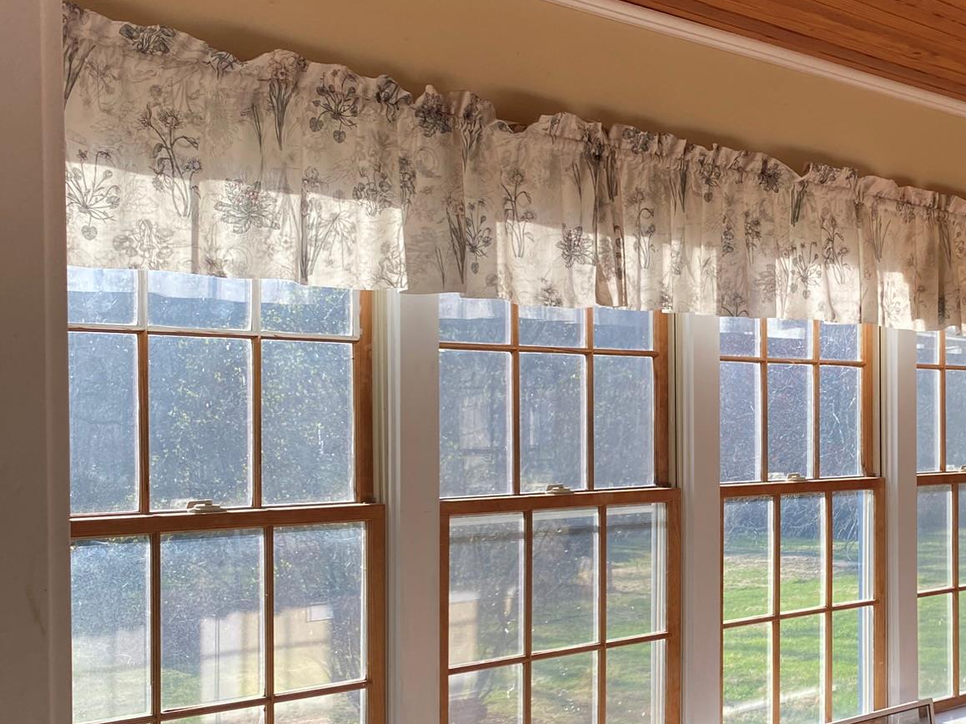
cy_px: 425
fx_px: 1283
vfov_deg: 31.4
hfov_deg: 39.5
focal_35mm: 46
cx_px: 787
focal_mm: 4.25
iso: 32
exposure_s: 1/527
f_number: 1.8
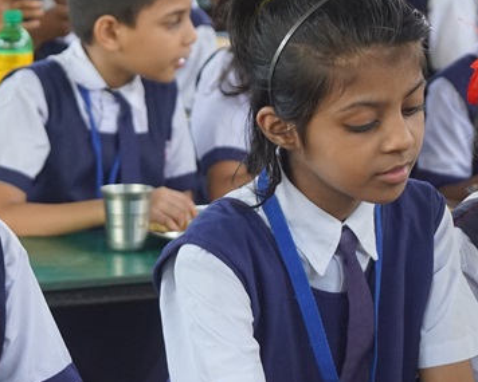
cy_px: 247
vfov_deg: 7.1
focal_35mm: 217
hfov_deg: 8.7
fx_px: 3075
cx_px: -171
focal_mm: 55
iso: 1000
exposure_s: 1/160
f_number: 5
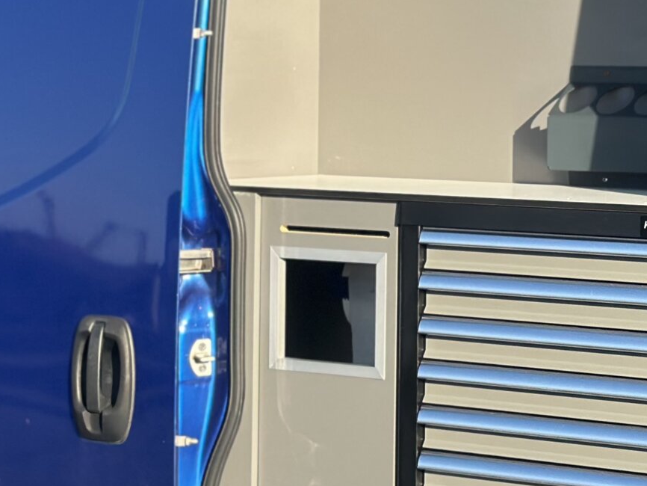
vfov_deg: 11.2
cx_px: 411
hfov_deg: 14.8
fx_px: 2487
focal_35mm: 133
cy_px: 205
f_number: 1.78
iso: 100
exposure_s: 1/2070
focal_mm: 6.86
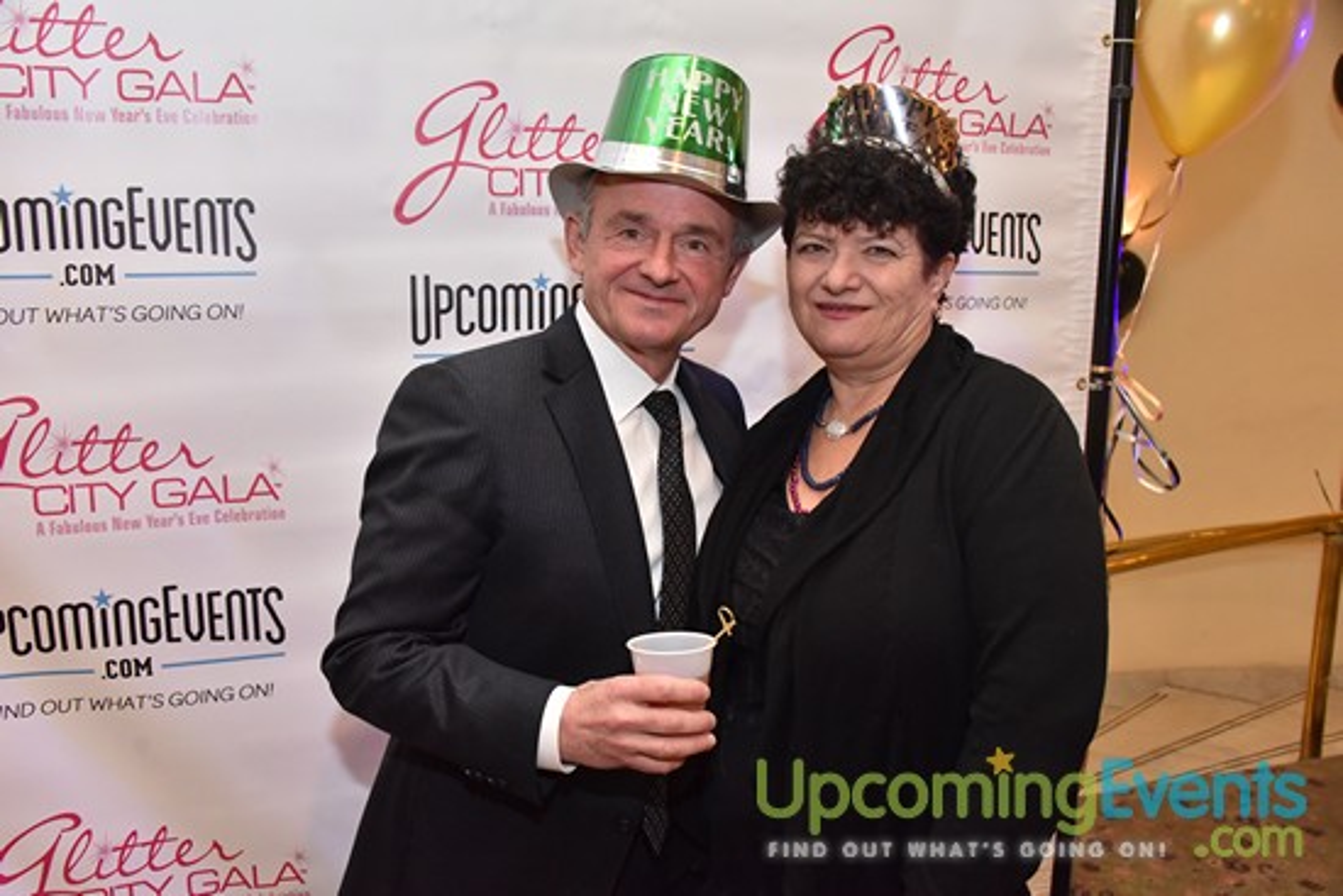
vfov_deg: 41.1
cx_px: 672
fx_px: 1194
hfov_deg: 58.7
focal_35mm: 32
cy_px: 448
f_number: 5.6
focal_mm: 32
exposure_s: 1/60
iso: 4000
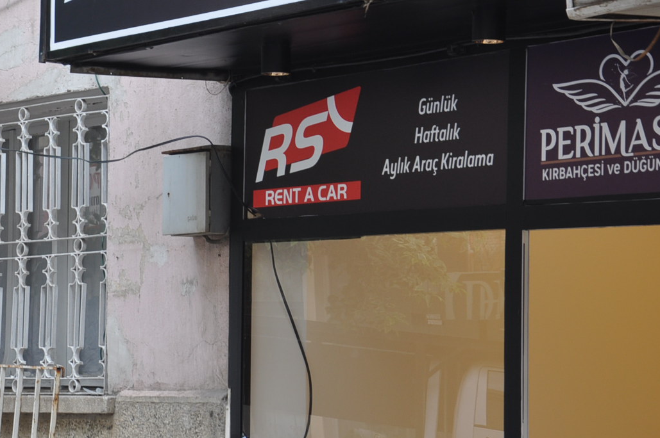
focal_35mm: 150
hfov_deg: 13.5
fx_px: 2747
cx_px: 1
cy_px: 164
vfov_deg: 9.1
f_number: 7.1
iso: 200
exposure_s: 1/50
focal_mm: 48
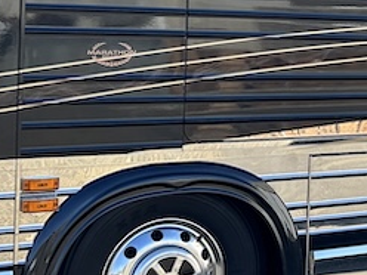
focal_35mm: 105
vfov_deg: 14.0
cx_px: 481
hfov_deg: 17.5
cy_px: 33
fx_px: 1113
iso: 50
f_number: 1.5
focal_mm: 5.7
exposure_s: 1/1431
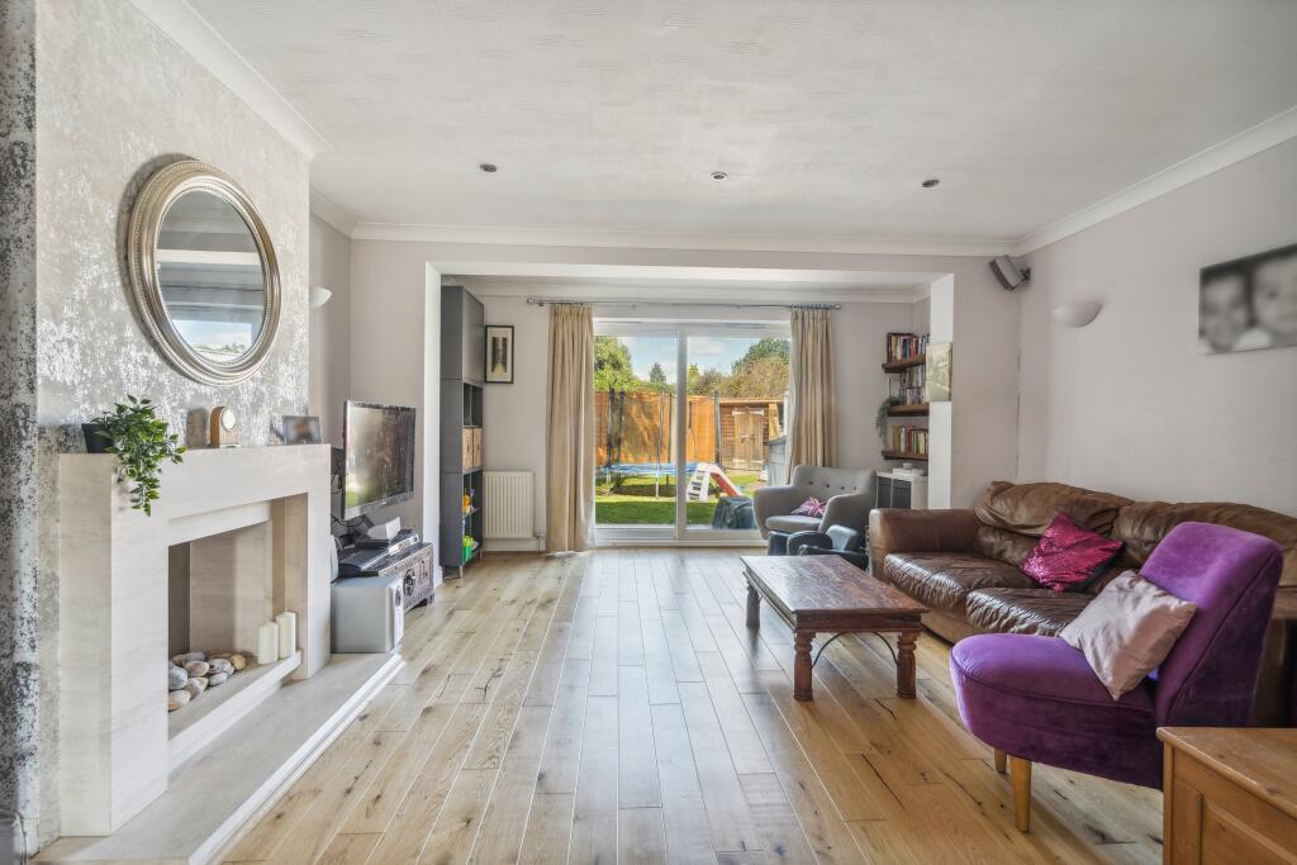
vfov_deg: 73.8
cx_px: 648
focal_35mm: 16
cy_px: 432
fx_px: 576
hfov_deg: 96.7
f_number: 8
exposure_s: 1/20
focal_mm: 16
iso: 400
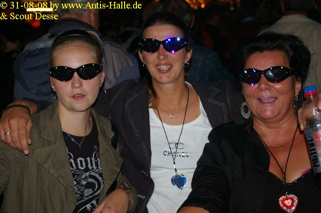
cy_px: 106
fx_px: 508
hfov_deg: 35.1
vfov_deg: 23.7
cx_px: 160
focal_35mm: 57
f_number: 4.5
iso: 200
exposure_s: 1/60
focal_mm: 38
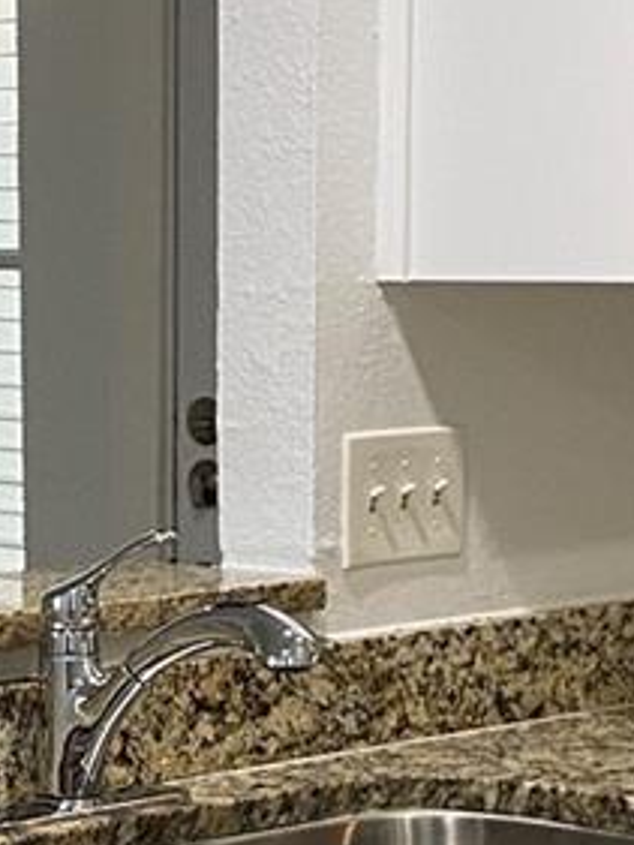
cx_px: 27
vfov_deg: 13.7
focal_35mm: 142
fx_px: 3465
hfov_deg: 10.4
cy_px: 785
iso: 125
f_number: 1.8
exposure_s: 1/60
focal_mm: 4.25
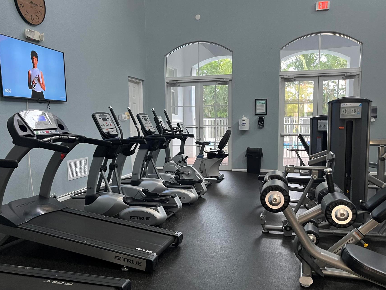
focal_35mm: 31
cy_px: 162
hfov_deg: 58.4
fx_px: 346
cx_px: 195
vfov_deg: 45.3
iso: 250
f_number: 1.6
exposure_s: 1/60
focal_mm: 5.1
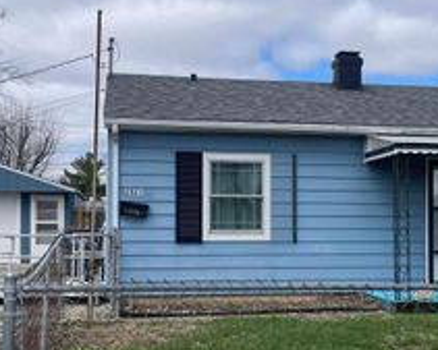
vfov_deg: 25.3
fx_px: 778
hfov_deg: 31.3
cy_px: 214
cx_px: 270
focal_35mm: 60
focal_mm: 4.2
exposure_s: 1/4292
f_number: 1.6
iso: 32
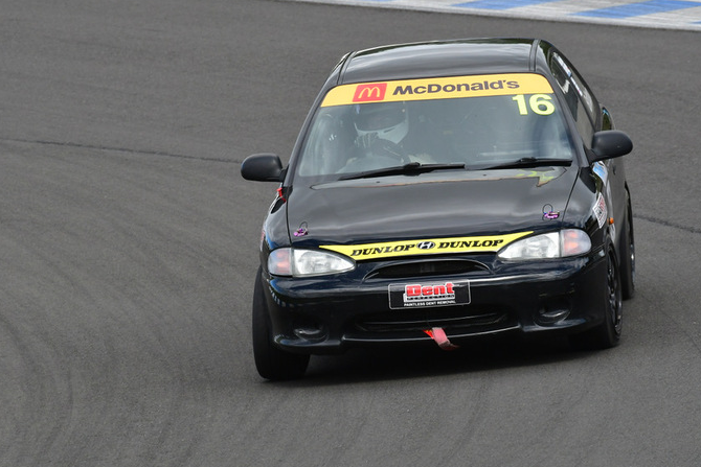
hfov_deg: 3.5
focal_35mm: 591
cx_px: 371
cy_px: 202
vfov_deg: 2.3
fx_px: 11510
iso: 640
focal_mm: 330
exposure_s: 1/640
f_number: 10
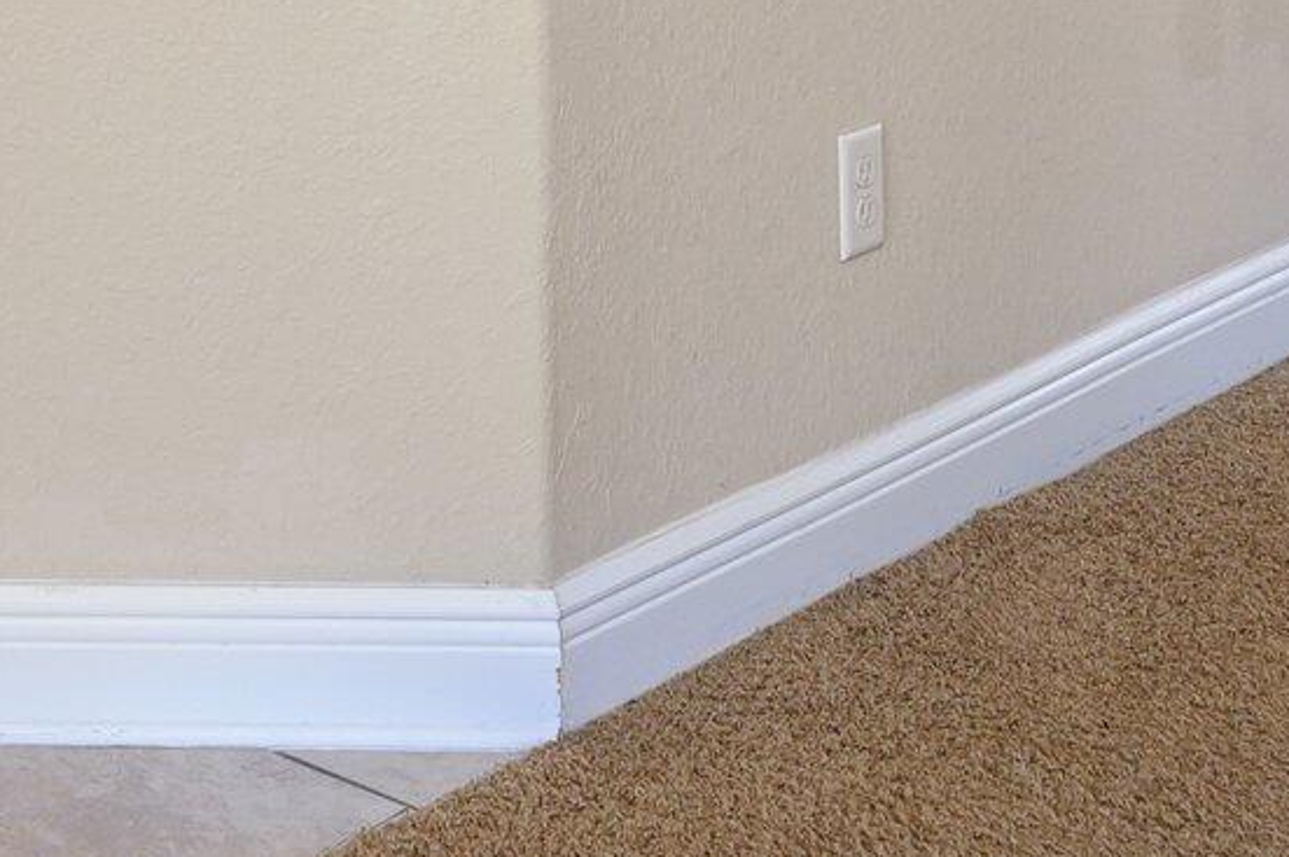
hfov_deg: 21.7
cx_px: -117
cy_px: -663
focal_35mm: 89
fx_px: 3184
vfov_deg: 13.8
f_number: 9
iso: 500
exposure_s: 1/30
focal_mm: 24
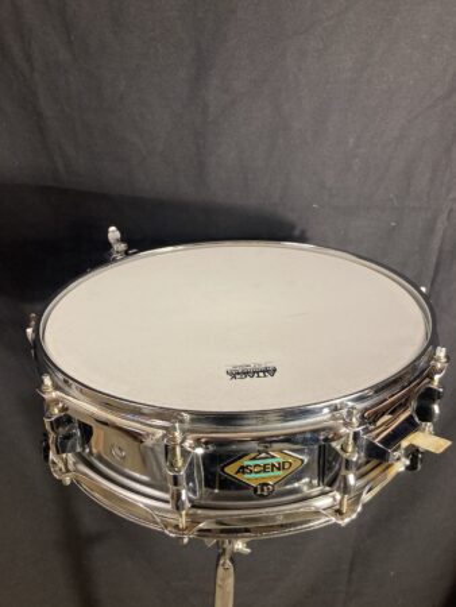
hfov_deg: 49.8
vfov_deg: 63.4
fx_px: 491
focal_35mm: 28
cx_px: 228
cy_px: 304
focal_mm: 3.99
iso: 160
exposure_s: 1/60
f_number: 1.8
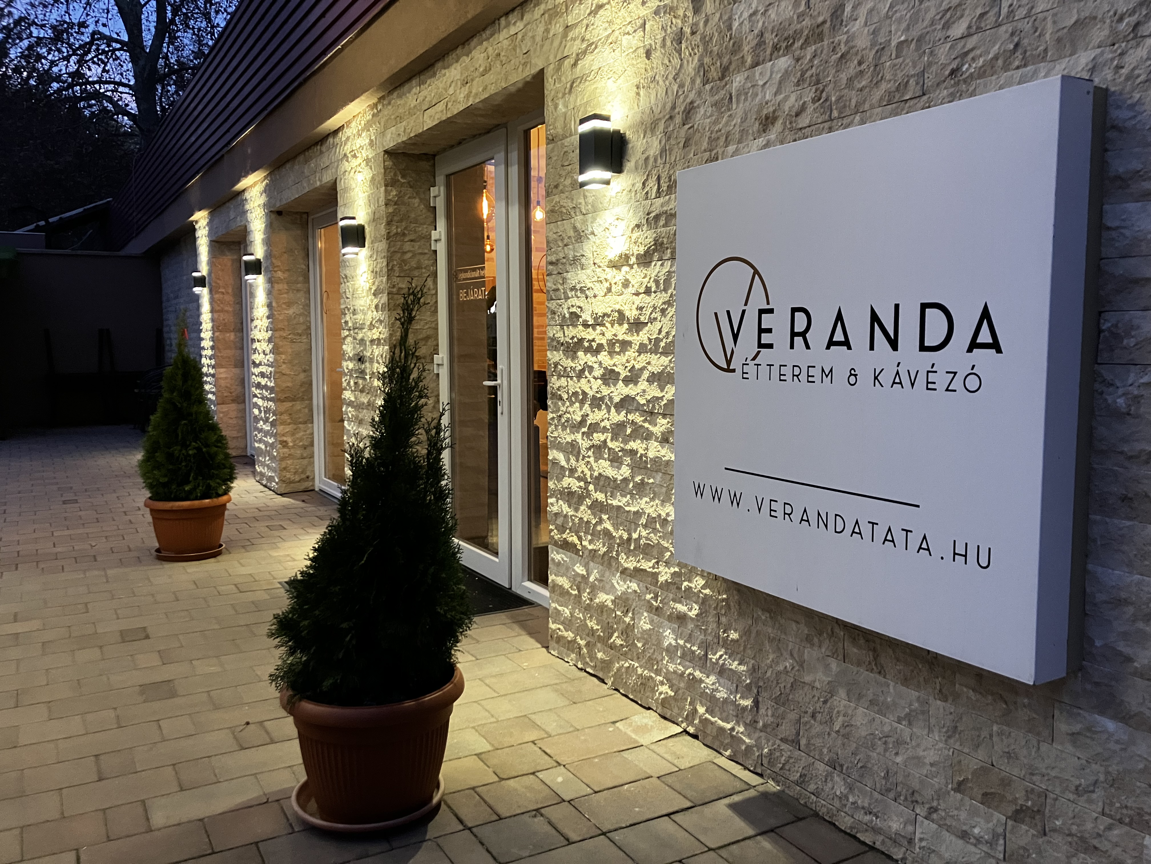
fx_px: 931
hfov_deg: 63.4
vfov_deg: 49.7
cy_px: 432
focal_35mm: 28
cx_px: 576
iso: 400
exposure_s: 1/33
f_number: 1.8
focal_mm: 3.99
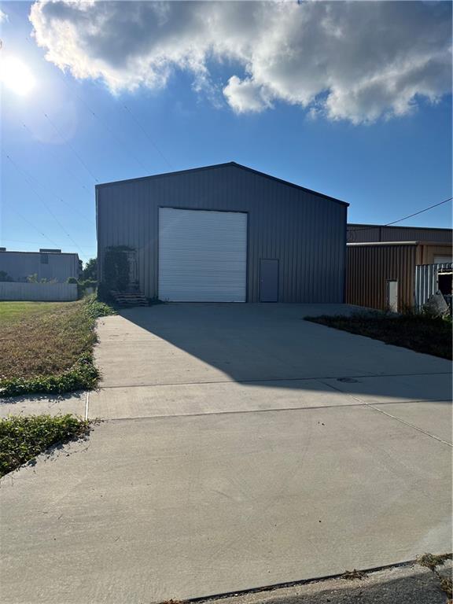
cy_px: 302
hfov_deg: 53.1
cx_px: 226
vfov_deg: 67.3
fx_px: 454
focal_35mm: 26
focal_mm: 5.1
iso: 50
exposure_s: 1/7874
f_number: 1.6
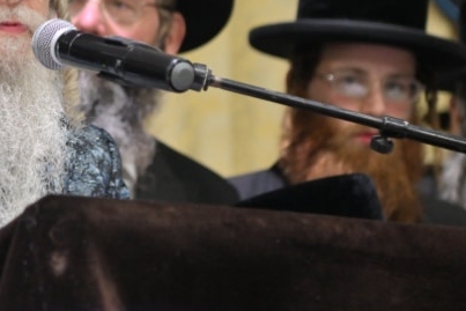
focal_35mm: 305
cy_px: 40
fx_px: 3949
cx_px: 44
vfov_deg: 4.5
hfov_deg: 6.7
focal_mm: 120
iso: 800
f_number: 4
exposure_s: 1/160
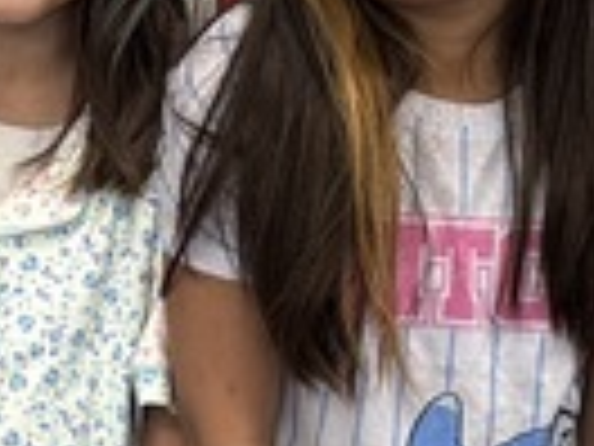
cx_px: 544
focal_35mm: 186
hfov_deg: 10.6
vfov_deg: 7.8
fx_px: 3192
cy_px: 748
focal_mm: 6.76
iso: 250
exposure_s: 1/60
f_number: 1.78
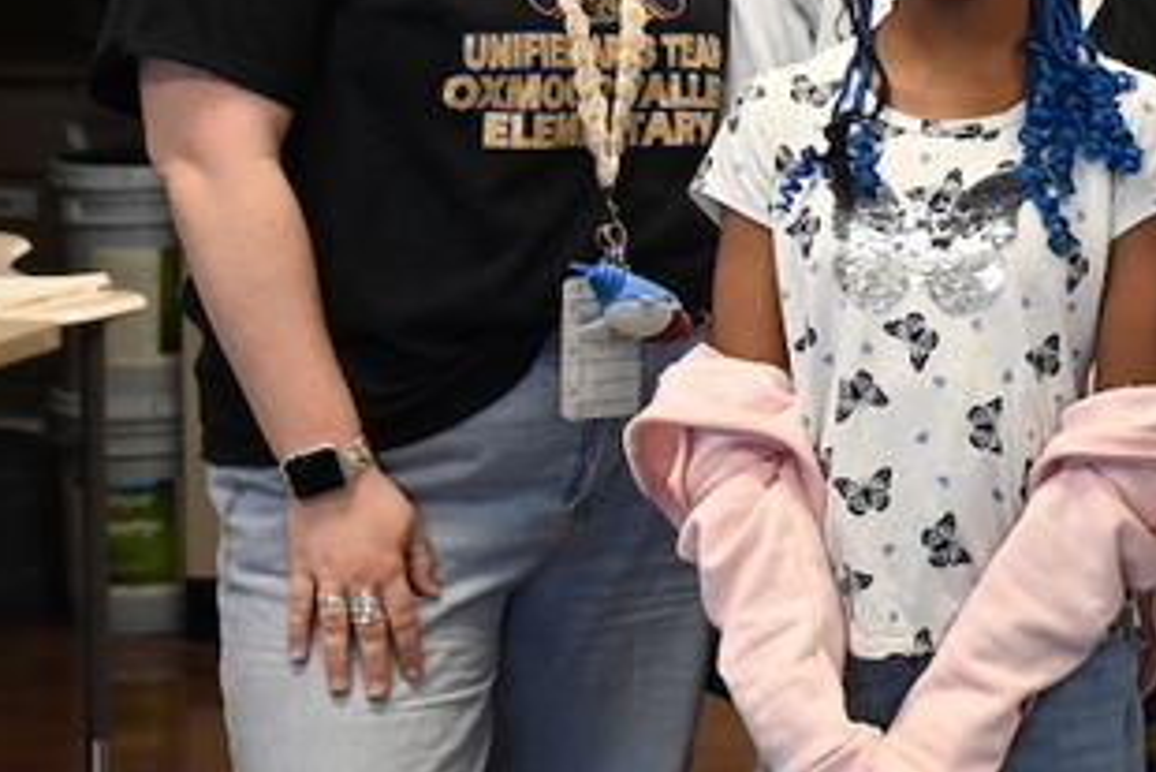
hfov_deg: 14.4
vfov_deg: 10.3
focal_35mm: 132
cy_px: -101
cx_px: 1768
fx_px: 4240
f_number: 4
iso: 1000
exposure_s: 1/125
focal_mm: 40
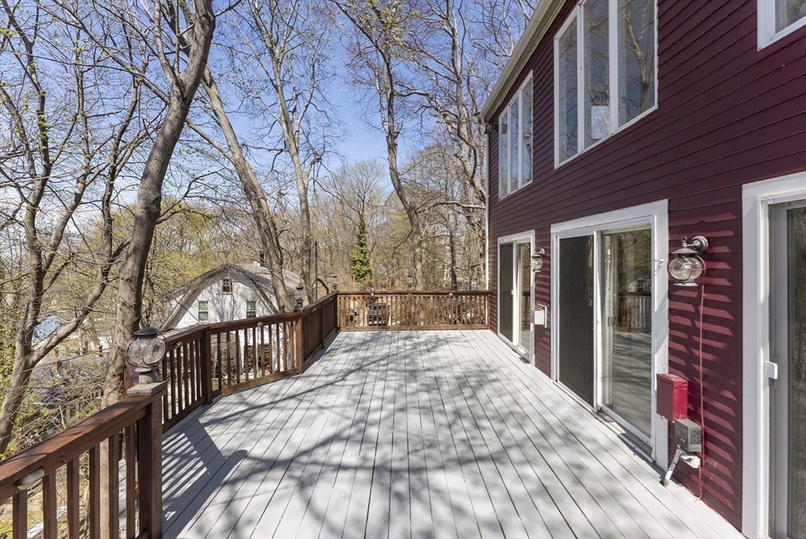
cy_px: 270
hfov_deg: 104.2
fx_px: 314
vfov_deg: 81.3
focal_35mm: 14
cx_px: 403
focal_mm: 14
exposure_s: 1/400
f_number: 6.3
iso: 125
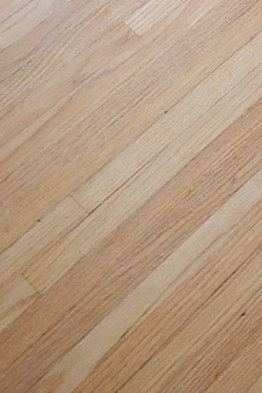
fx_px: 851
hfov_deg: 15.5
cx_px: 443
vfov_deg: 25.0
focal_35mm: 78
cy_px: 16
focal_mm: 5
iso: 400
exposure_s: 1/50
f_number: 3.9
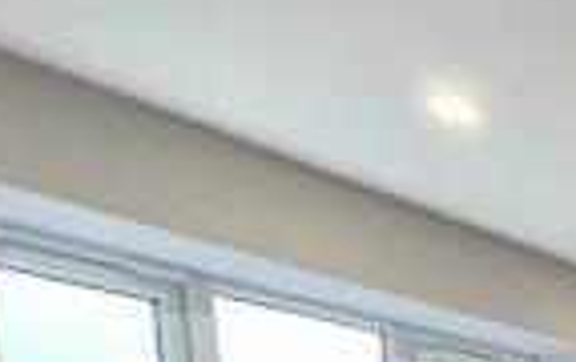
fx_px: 881
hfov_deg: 24.0
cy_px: 718
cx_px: 957
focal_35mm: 56
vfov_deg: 17.2
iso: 200
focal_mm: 2.2
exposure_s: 1/50
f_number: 2.2
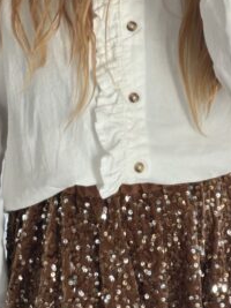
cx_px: 128
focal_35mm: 144
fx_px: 1282
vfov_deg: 13.7
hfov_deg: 10.3
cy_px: 85
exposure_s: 1/64
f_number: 1.78
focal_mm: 6.86
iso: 80
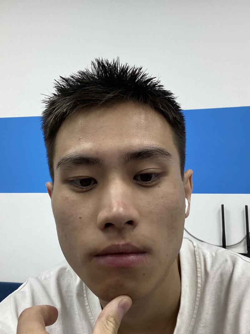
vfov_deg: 60.0
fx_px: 289
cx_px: 125
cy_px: 167
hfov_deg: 46.8
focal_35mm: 30
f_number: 2.2
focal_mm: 2.71
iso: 200
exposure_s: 1/50
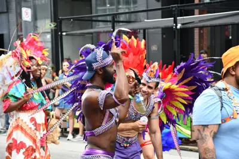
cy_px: 80
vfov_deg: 13.0
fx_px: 696
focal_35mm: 105
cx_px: 120
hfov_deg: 19.5
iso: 500
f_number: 5
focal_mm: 70
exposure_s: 1/250
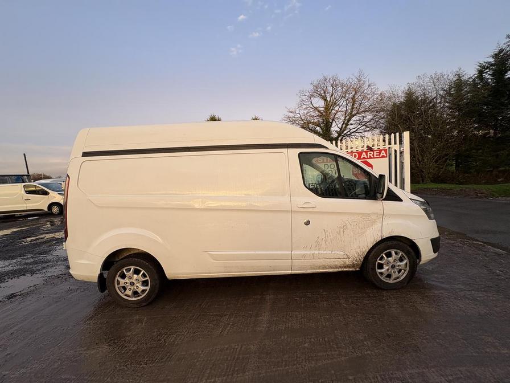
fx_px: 206
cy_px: 192
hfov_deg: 102.1
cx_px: 255
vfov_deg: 85.7
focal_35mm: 14
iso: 40
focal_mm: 2.22
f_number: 2.2
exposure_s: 1/129
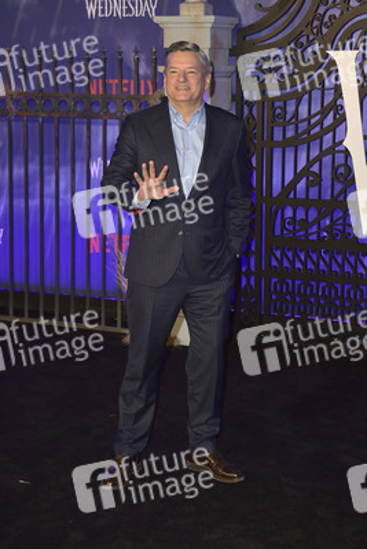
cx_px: 184
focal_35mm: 65
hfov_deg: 20.9
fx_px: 993
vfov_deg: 30.9
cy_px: 274
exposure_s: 1/250
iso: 800
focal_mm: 65
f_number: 6.3
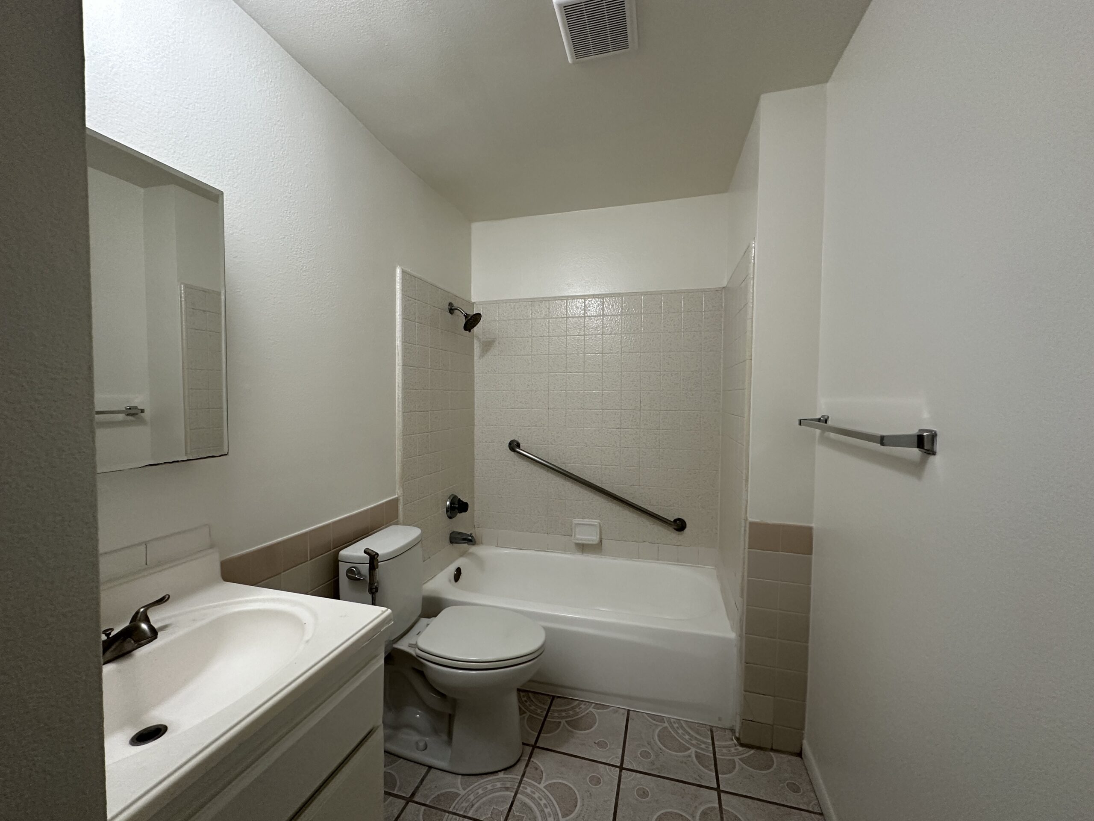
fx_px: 442
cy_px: 410
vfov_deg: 85.7
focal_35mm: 14
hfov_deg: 102.1
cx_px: 547
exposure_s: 1/120
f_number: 2.2
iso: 250
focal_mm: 2.22
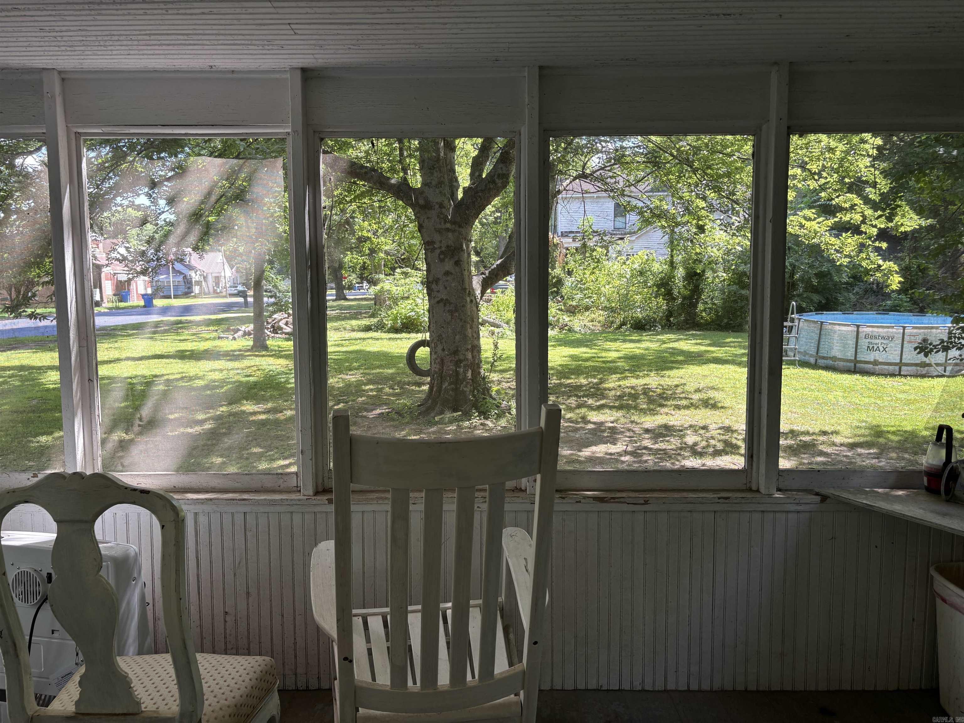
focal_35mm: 26
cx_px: 482
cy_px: 362
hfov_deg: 67.3
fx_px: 724
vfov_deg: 53.1
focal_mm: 5.96
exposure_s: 1/121
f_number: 1.6
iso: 32
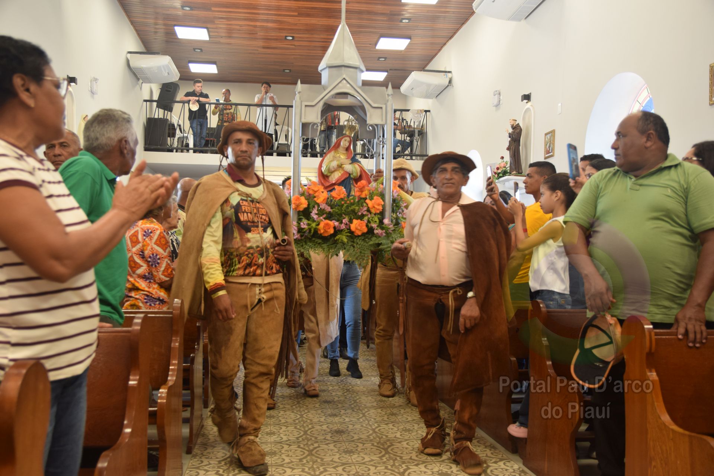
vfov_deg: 40.0
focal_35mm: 33
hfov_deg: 57.2
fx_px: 654
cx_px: 357
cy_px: 238
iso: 360
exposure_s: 1/40
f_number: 3.2
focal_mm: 22
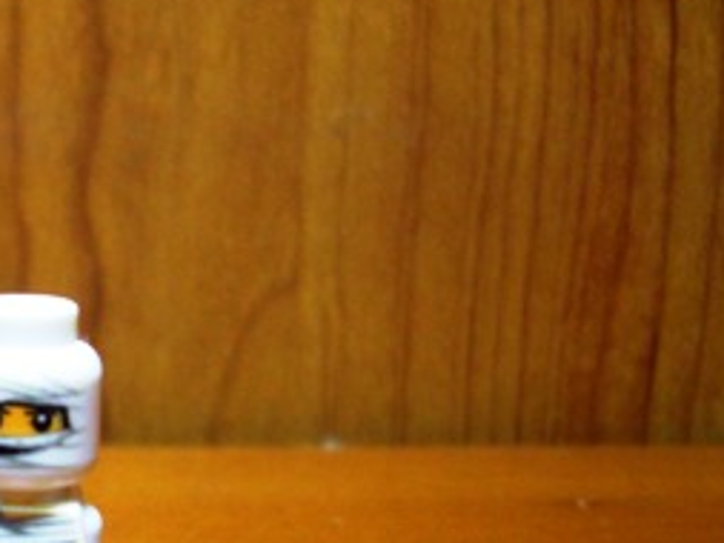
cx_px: -117
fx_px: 1695
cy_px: 414
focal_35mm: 81
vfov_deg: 18.1
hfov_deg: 22.4
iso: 125
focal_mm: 5.7
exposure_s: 1/30
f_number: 2.9
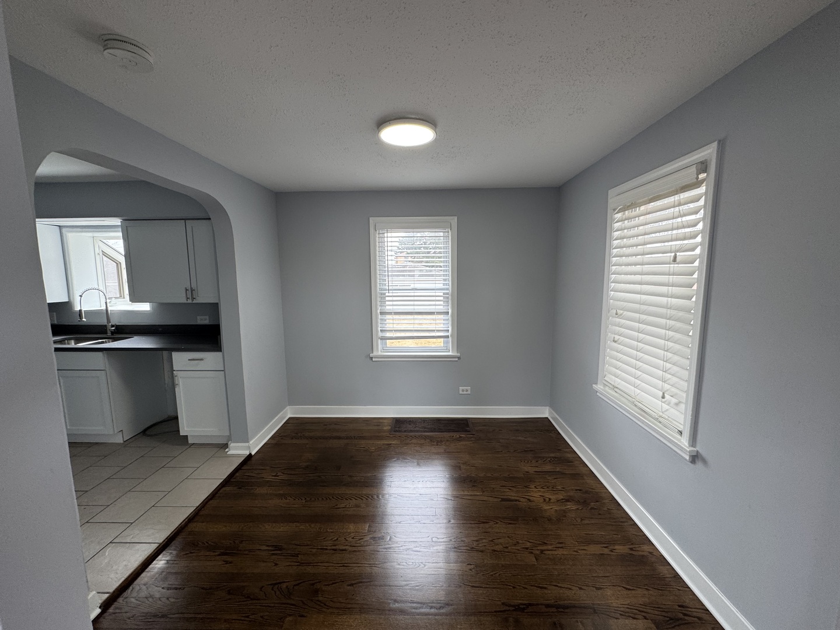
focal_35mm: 14
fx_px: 340
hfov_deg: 102.1
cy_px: 315
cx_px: 420
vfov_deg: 85.7
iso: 80
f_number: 2.2
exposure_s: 1/99
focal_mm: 2.22
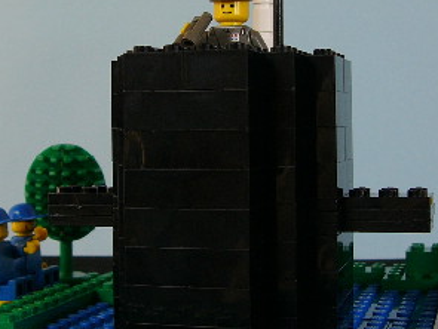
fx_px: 988
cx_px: 190
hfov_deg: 25.0
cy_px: 104
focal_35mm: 78
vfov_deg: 18.9
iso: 50
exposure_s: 1/60
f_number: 2.8
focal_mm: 6.1
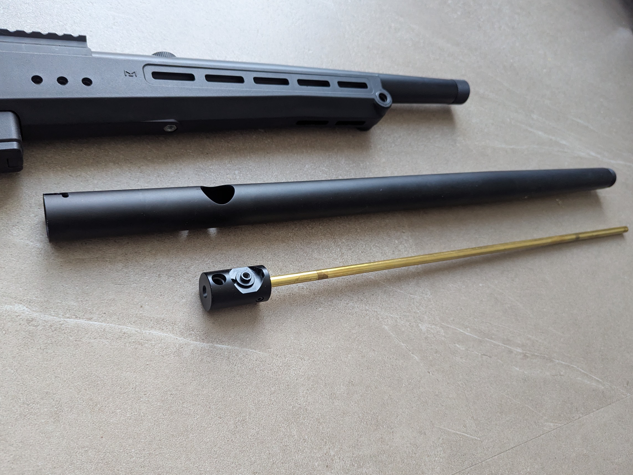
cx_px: 311
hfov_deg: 65.3
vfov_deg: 51.3
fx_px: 494
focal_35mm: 27
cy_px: 251
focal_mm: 6.81
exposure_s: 1/199
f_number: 1.85
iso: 464
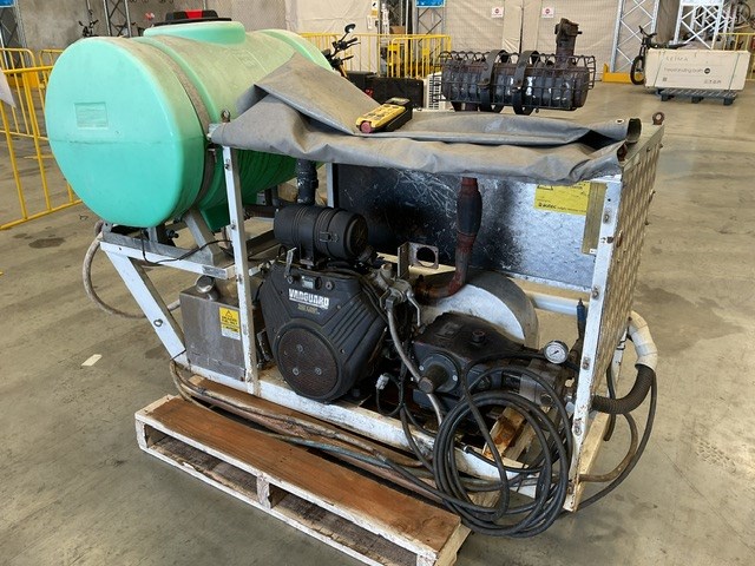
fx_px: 633
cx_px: 378
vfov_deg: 48.2
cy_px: 283
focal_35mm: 29
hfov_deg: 61.7
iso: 32
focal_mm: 3
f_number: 1.8
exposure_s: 1/50
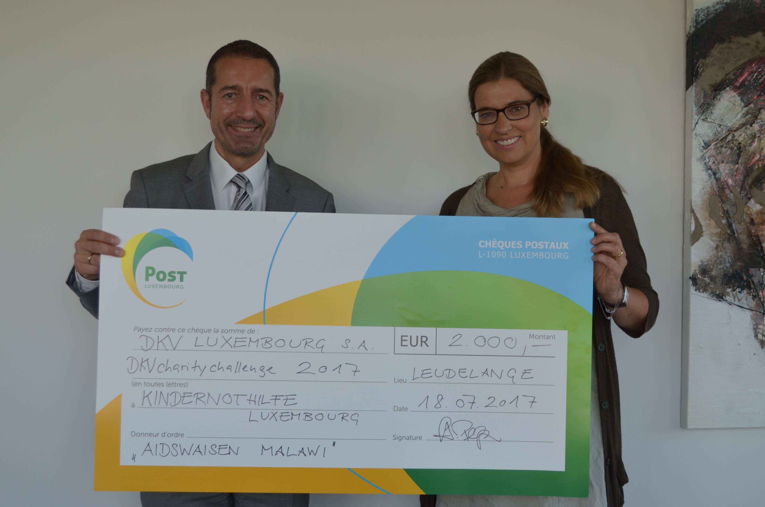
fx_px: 954
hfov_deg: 43.7
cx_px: 382
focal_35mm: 45
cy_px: 254
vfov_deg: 29.7
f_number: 4.5
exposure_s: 1/125
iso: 360
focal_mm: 30
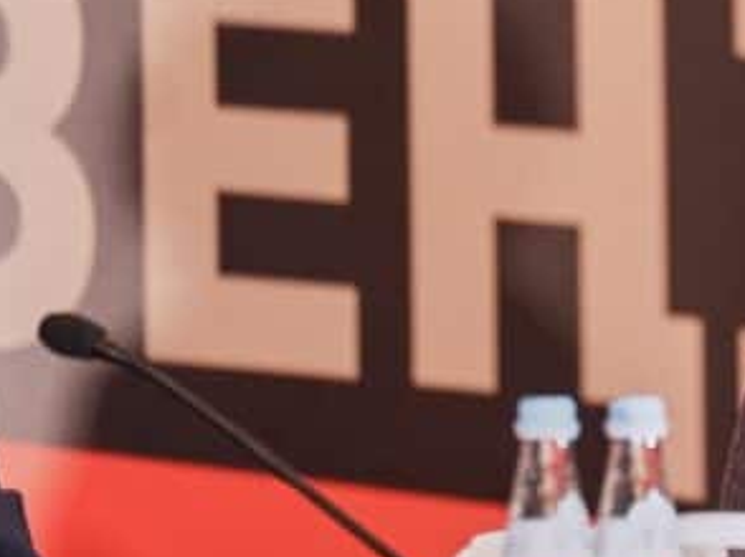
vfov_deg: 2.2
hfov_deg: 3.0
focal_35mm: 670
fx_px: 14408
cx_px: 1166
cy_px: 118
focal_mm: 200
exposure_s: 1/320
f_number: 2.8
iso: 3200
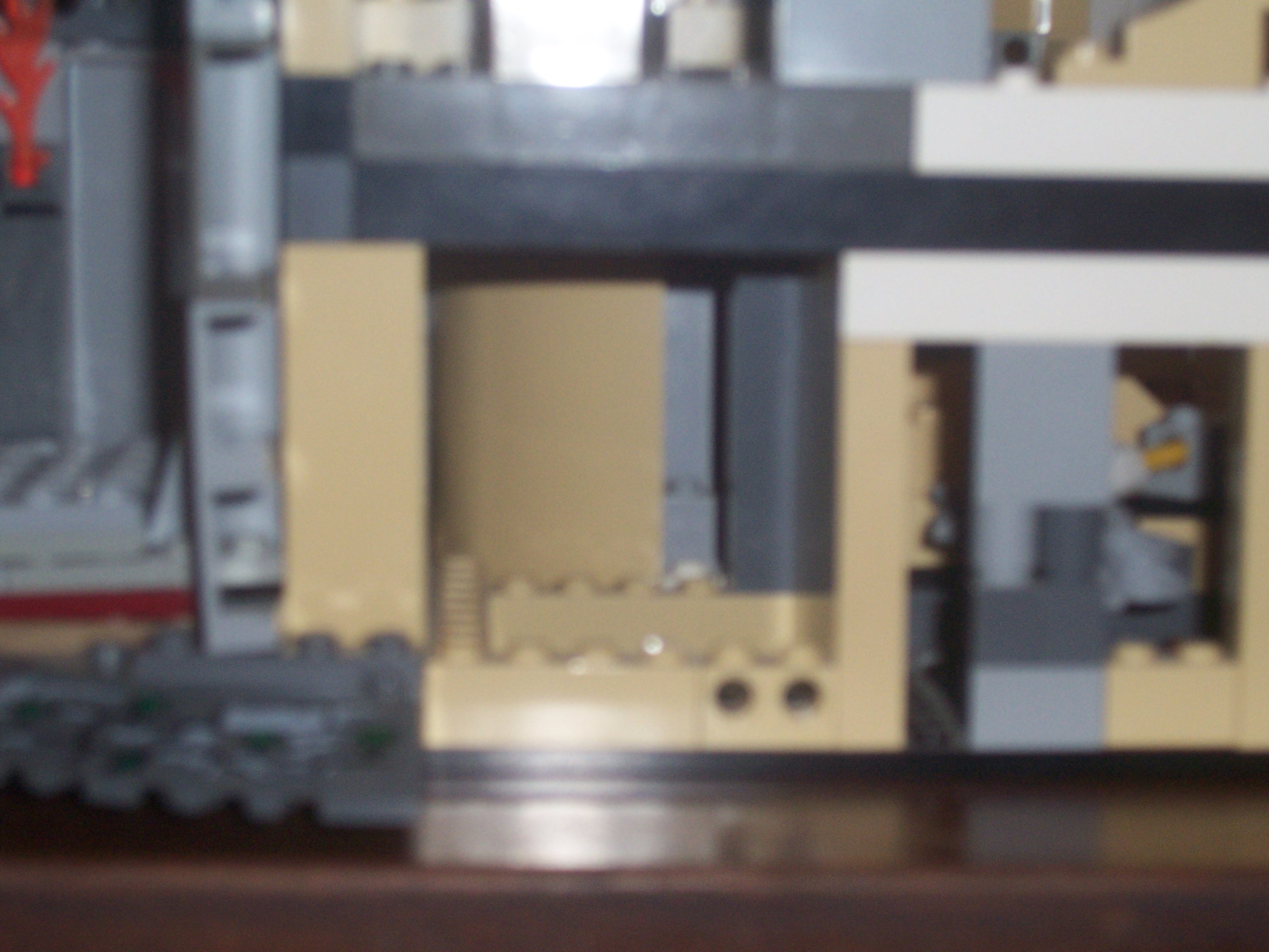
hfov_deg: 23.8
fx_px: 3006
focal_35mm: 82
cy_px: 476
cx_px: 634
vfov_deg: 18.0
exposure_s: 1/90
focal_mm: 13.5
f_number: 4.1
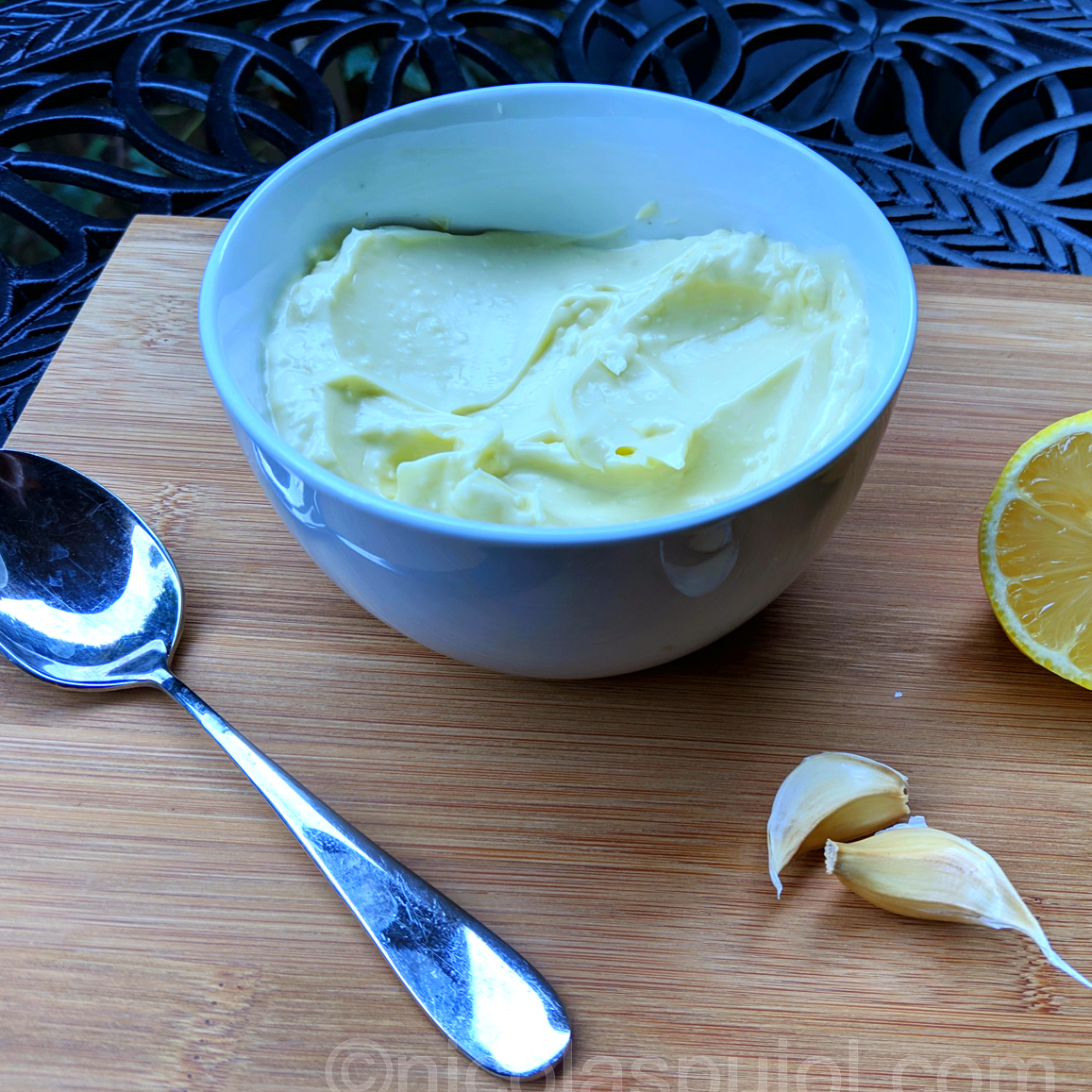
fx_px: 1178
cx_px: 666
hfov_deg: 49.4
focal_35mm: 33
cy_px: 558
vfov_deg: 49.7
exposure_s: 1/33.3
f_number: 1.8
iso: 56
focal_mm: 4.44
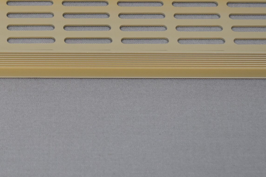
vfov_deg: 8.9
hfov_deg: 13.3
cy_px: 7
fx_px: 1138
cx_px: 60
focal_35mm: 154
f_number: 5.6
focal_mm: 46
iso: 360
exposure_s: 1/125
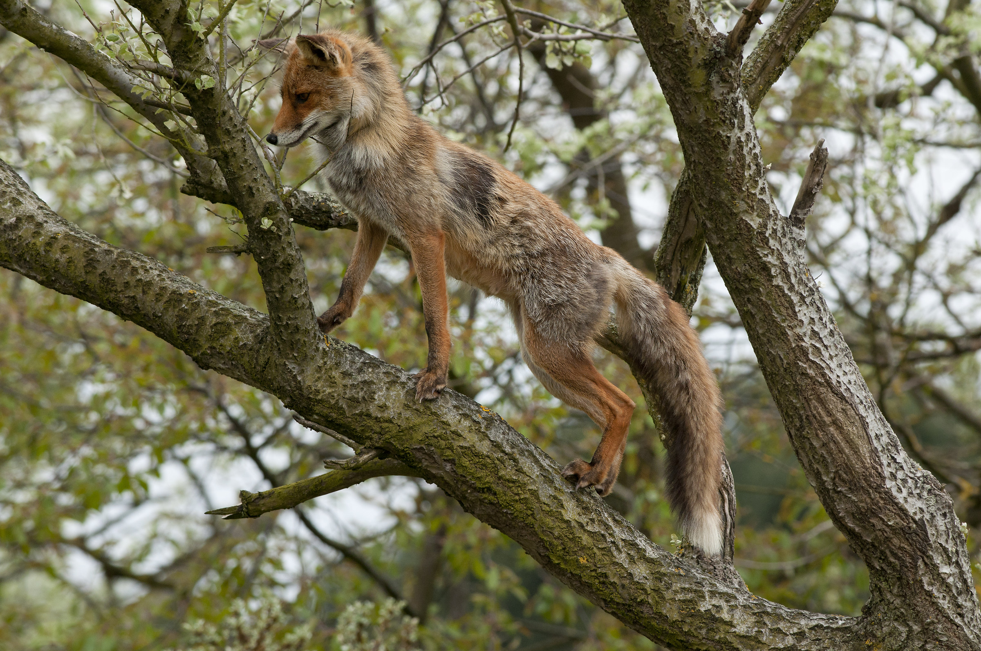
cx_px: 490
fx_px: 12247
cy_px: 326
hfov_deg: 4.6
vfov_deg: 3.0
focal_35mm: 450
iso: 400
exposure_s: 1/200
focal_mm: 300
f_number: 7.1
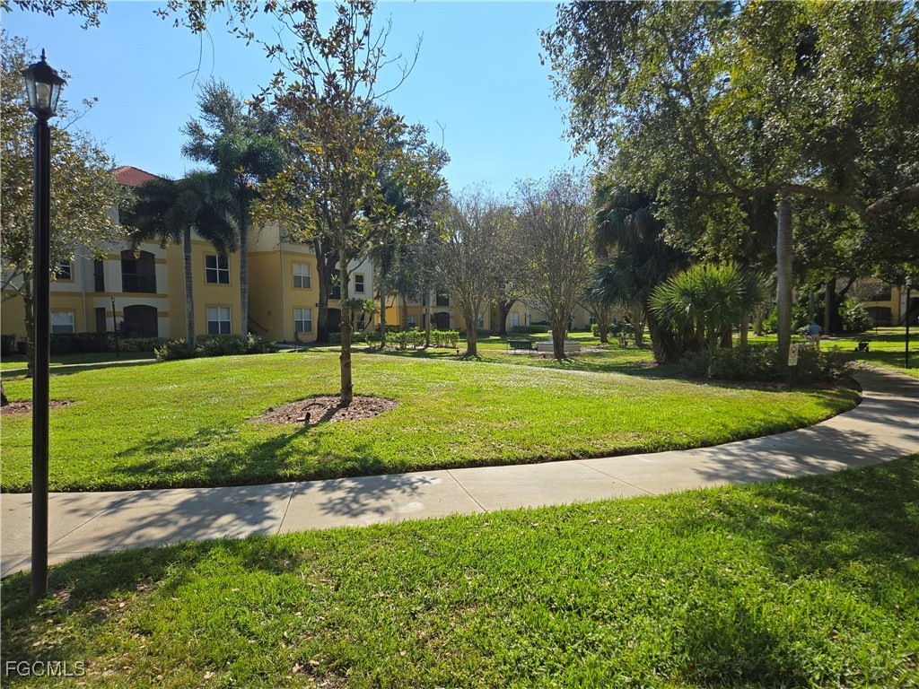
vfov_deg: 58.9
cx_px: 460
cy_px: 344
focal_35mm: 23
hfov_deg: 73.9
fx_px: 611
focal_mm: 5.4
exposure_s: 1/2169
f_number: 1.8
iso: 25
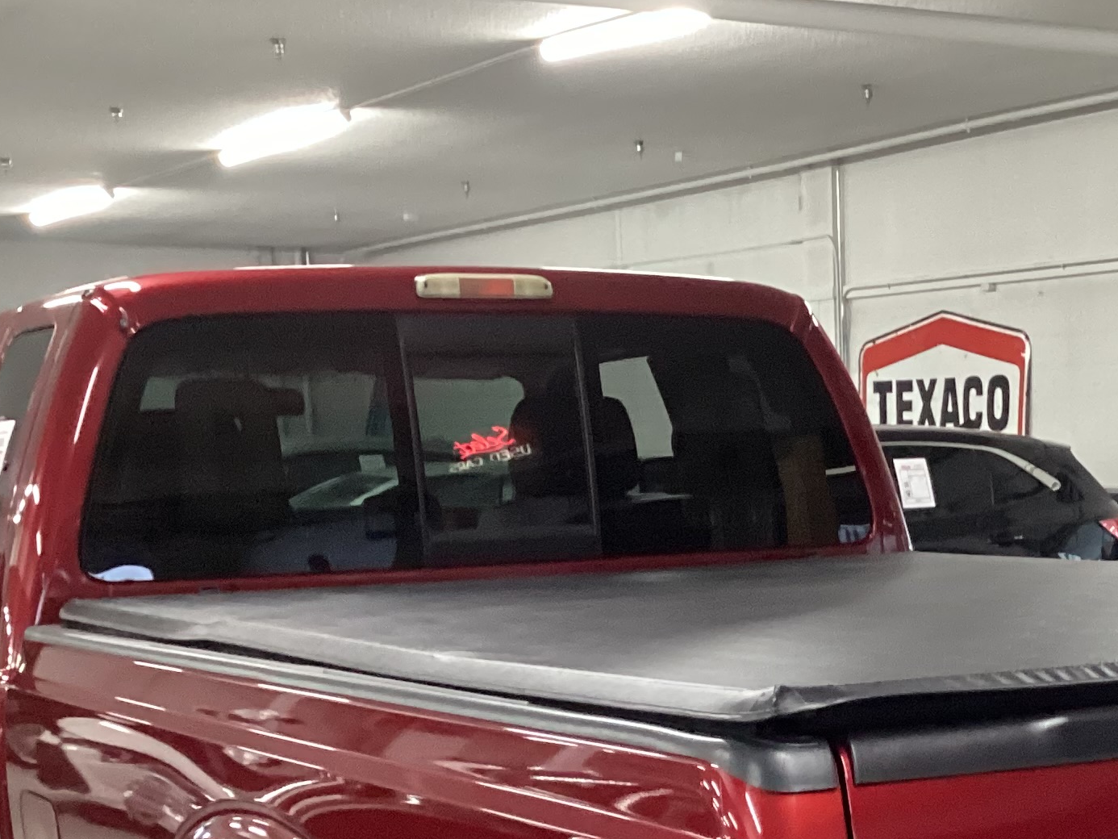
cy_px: 919
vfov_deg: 19.3
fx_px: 2358
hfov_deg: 26.3
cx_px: 840
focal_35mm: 73
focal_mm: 3.3
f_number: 2.4
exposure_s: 1/50
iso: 320
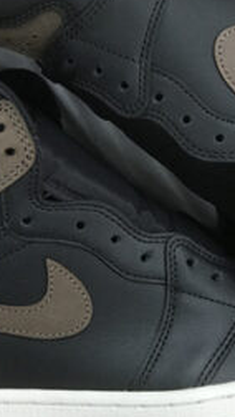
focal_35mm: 148
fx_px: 1637
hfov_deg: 8.2
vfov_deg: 14.5
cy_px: 175
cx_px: 154
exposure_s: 1/50
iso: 25
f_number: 2.8
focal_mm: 6.6
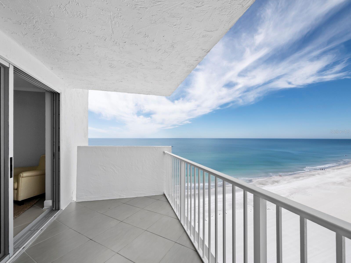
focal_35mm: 14
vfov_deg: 85.7
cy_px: 132
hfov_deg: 102.0
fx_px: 142
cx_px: 176
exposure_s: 1/125
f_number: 11
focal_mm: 7
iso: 250
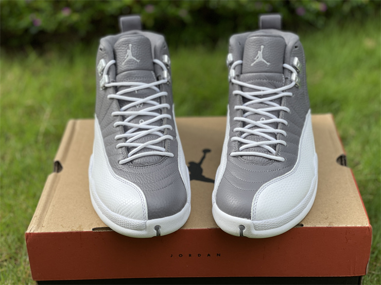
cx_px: 190
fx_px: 704
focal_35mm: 64
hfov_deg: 30.3
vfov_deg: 22.9
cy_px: 142
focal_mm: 7.5
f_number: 2.2
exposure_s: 1/416
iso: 32
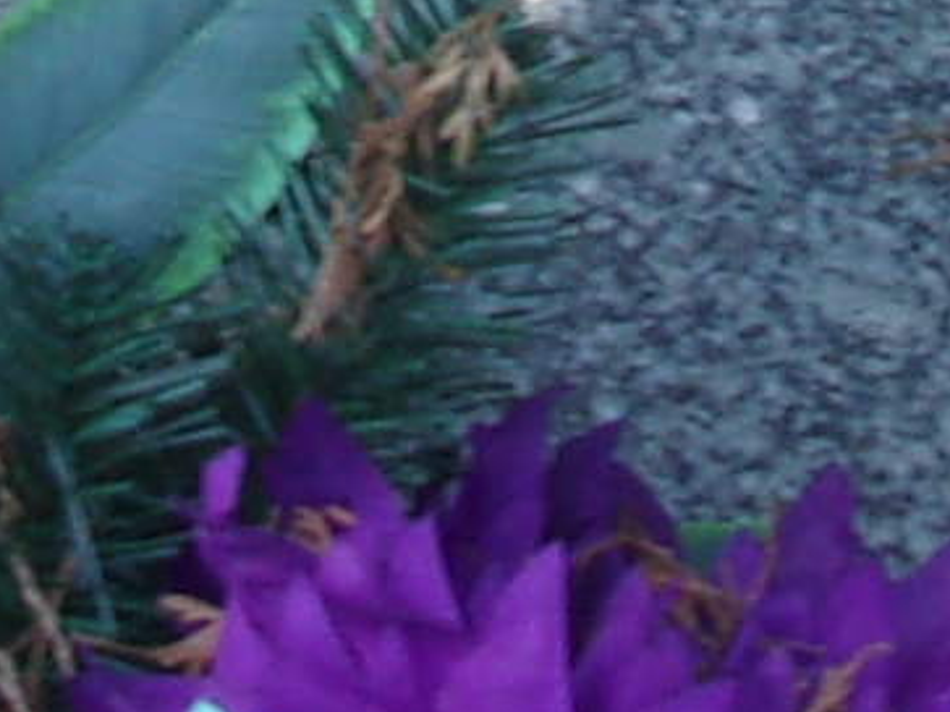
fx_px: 5487
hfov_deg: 9.9
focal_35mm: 200
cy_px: -1610
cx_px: 408
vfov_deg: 6.6
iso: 80
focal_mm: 5.1
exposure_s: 1/70
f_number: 3.9
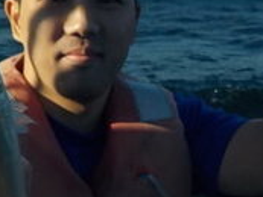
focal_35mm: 111
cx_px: 140
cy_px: 105
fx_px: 844
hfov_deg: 17.7
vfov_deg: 13.4
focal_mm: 4.1
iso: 125
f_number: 3.3
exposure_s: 1/1600
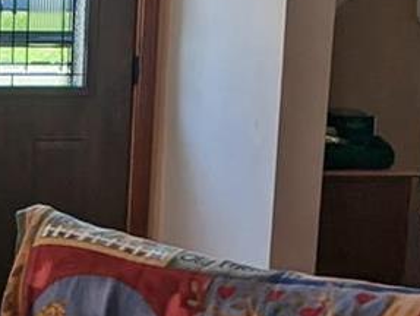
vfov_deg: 16.6
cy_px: 107
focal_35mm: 89
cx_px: -138
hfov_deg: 20.0
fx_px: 1081
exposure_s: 1/120
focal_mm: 2.35
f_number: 2.2
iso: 41
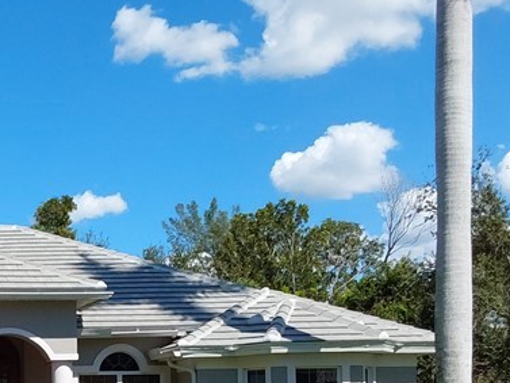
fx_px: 1120
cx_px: -43
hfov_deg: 24.1
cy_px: 418
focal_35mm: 76
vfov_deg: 18.7
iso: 50
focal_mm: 2.91
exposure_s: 1/2313
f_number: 1.9
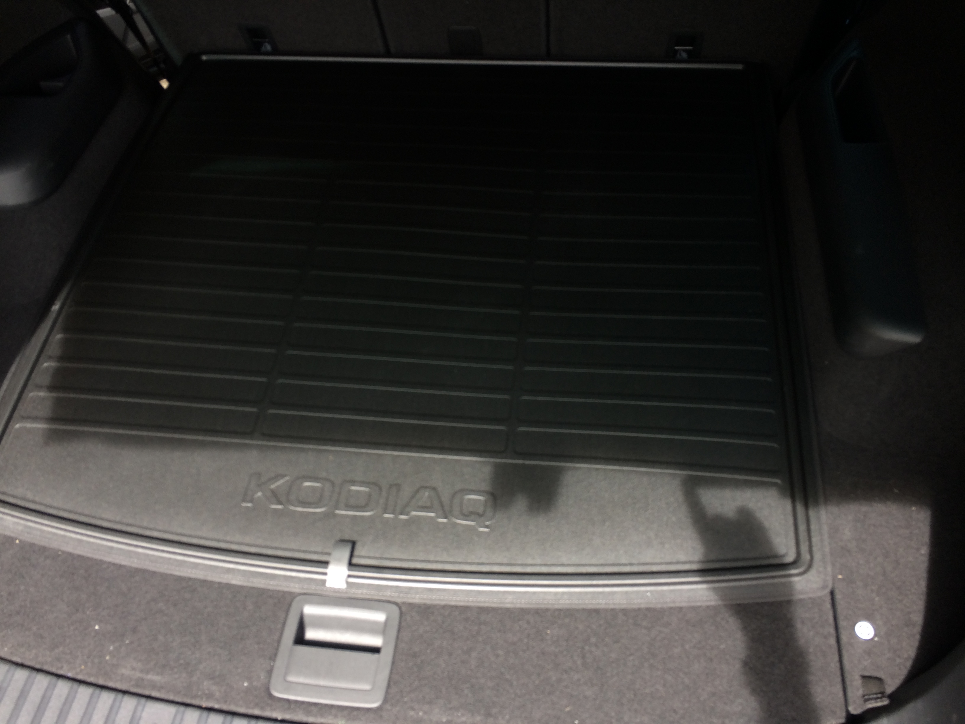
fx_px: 808
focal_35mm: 29
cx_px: 482
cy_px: 362
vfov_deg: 48.2
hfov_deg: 61.7
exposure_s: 1/171
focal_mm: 4.15
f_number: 2.2
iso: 32
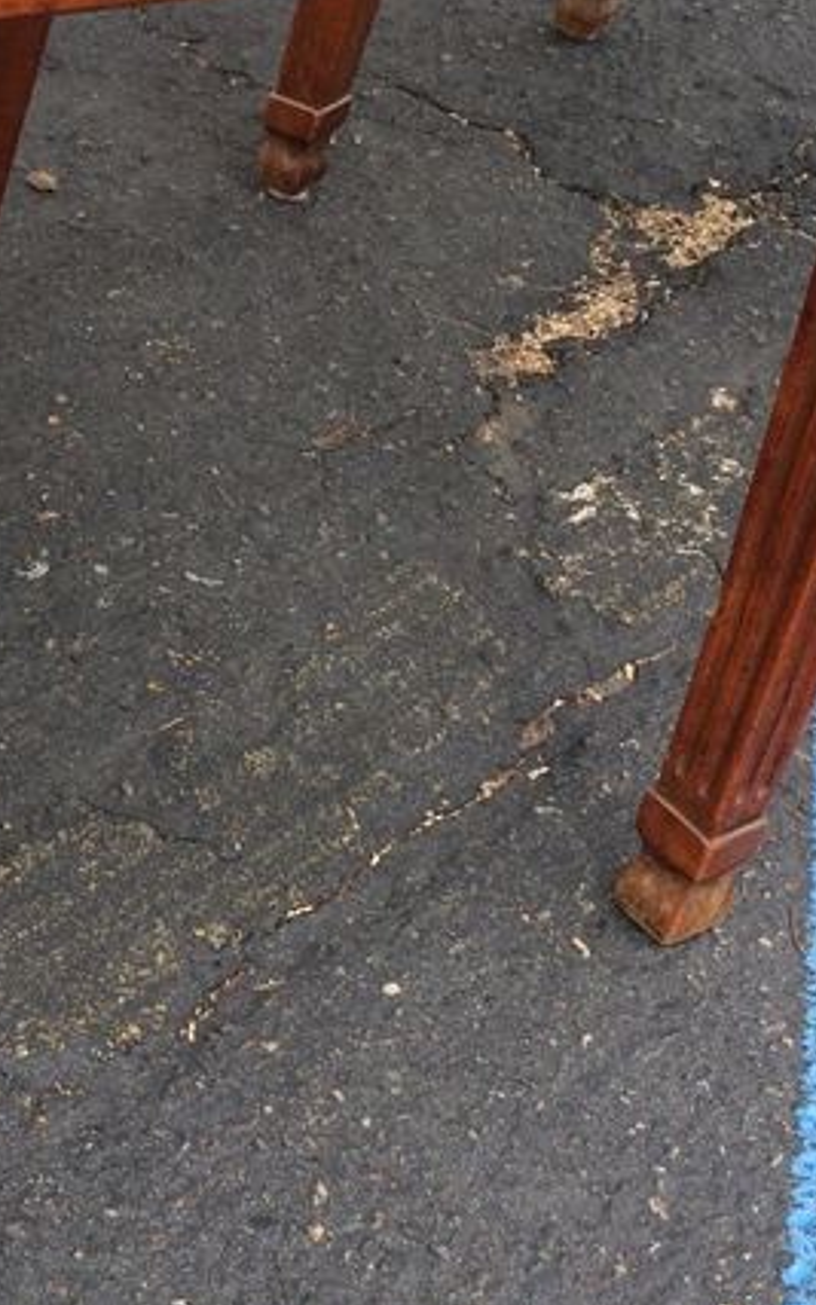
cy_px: 515
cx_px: 55
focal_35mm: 67
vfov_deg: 30.5
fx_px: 2383
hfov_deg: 19.0
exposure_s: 1/391
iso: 32
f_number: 2.2
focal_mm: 4.12
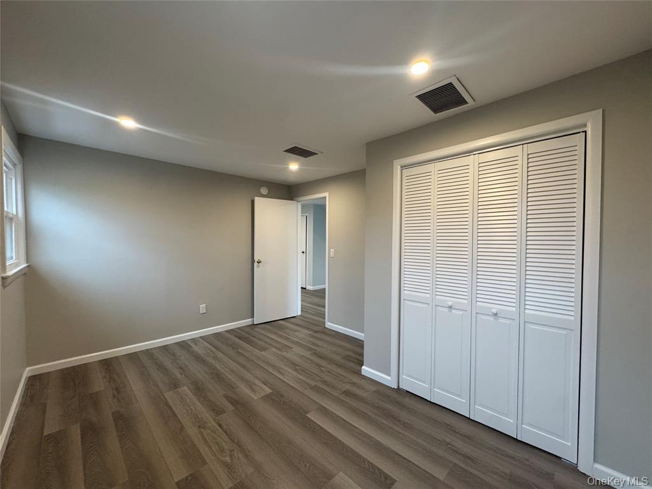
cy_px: 244
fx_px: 264
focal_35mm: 14
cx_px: 326
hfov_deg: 102.1
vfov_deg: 85.7
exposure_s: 1/120
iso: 250
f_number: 2.2
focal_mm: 2.22
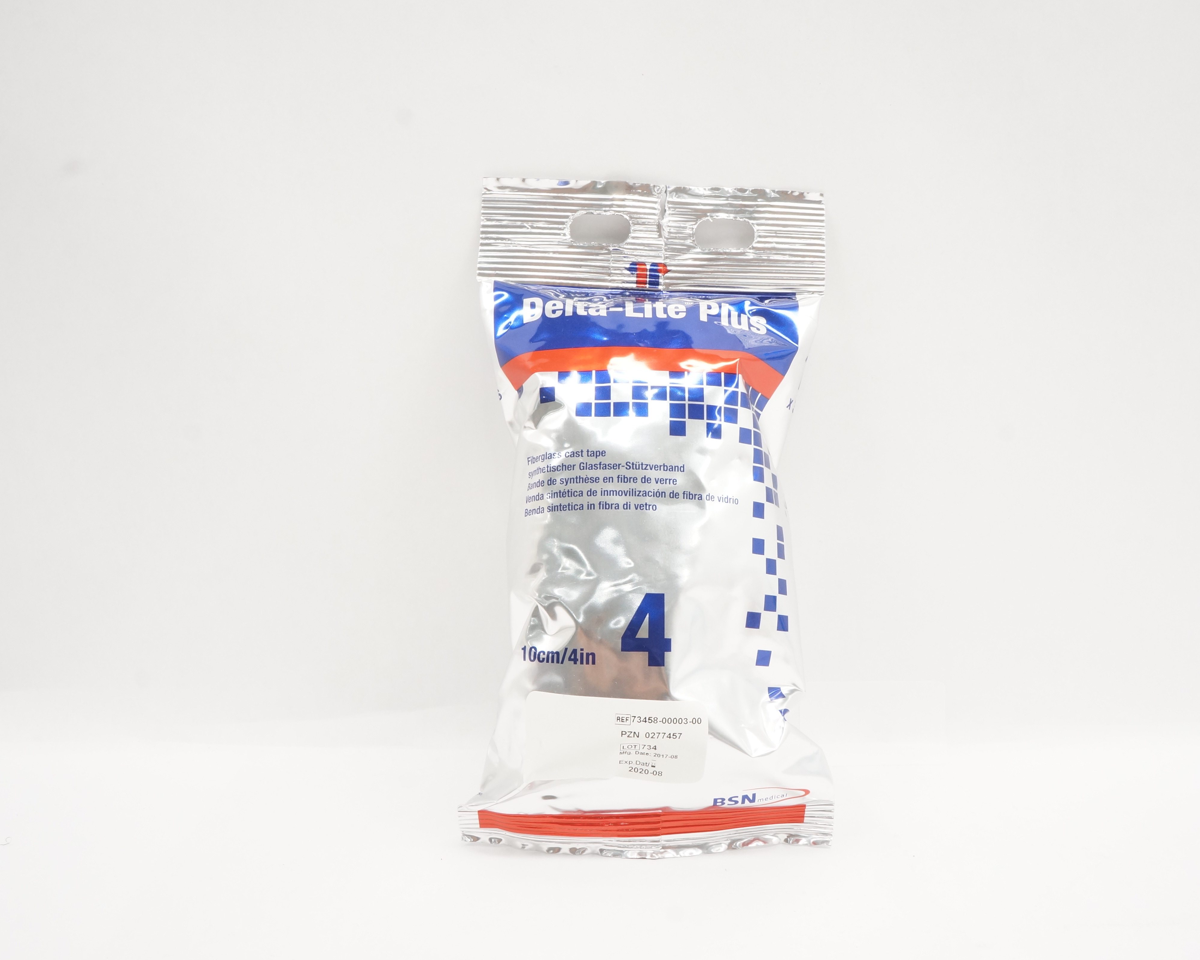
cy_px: 482
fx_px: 1101
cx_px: 668
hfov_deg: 57.0
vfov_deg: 47.1
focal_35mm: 31
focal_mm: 18
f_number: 13
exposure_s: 1/20
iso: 800
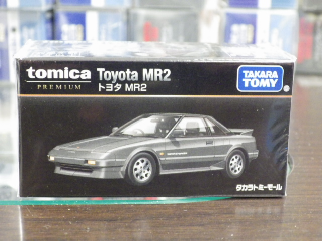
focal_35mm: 71
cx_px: 161
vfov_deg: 20.7
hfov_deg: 27.4
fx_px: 660
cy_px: 120
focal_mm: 12.8
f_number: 4.2
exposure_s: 1/15
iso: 1600
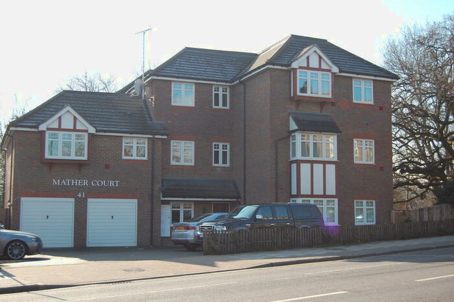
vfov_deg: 28.0
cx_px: 227
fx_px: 605
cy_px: 151
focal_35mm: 48
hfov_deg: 41.1
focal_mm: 32
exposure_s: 1/400
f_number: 4.5
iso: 200
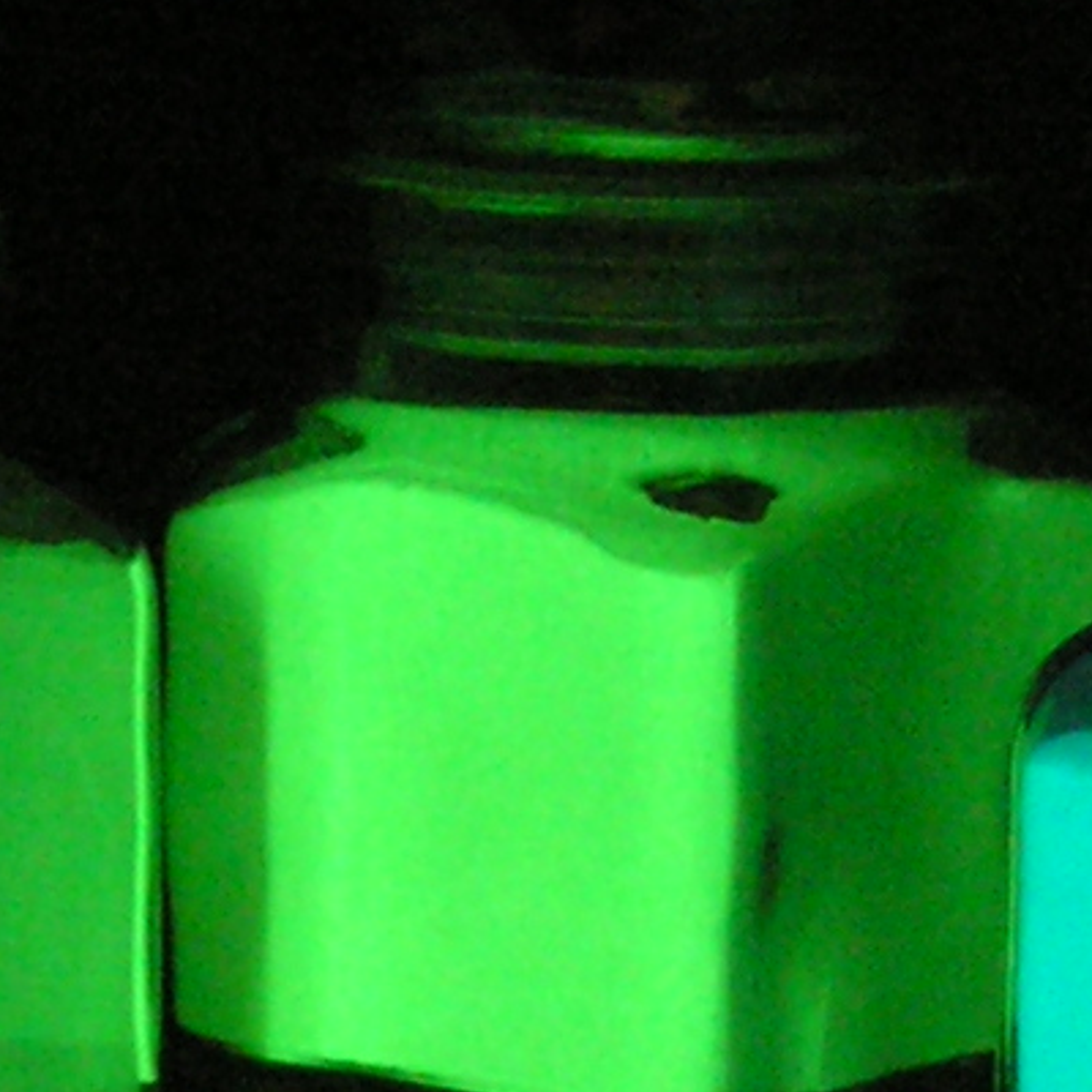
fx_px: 6817
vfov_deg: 8.9
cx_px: 803
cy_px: 1630
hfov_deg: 9.1
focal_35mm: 191
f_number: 2.8
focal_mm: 6.3
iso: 200
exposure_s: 1.3
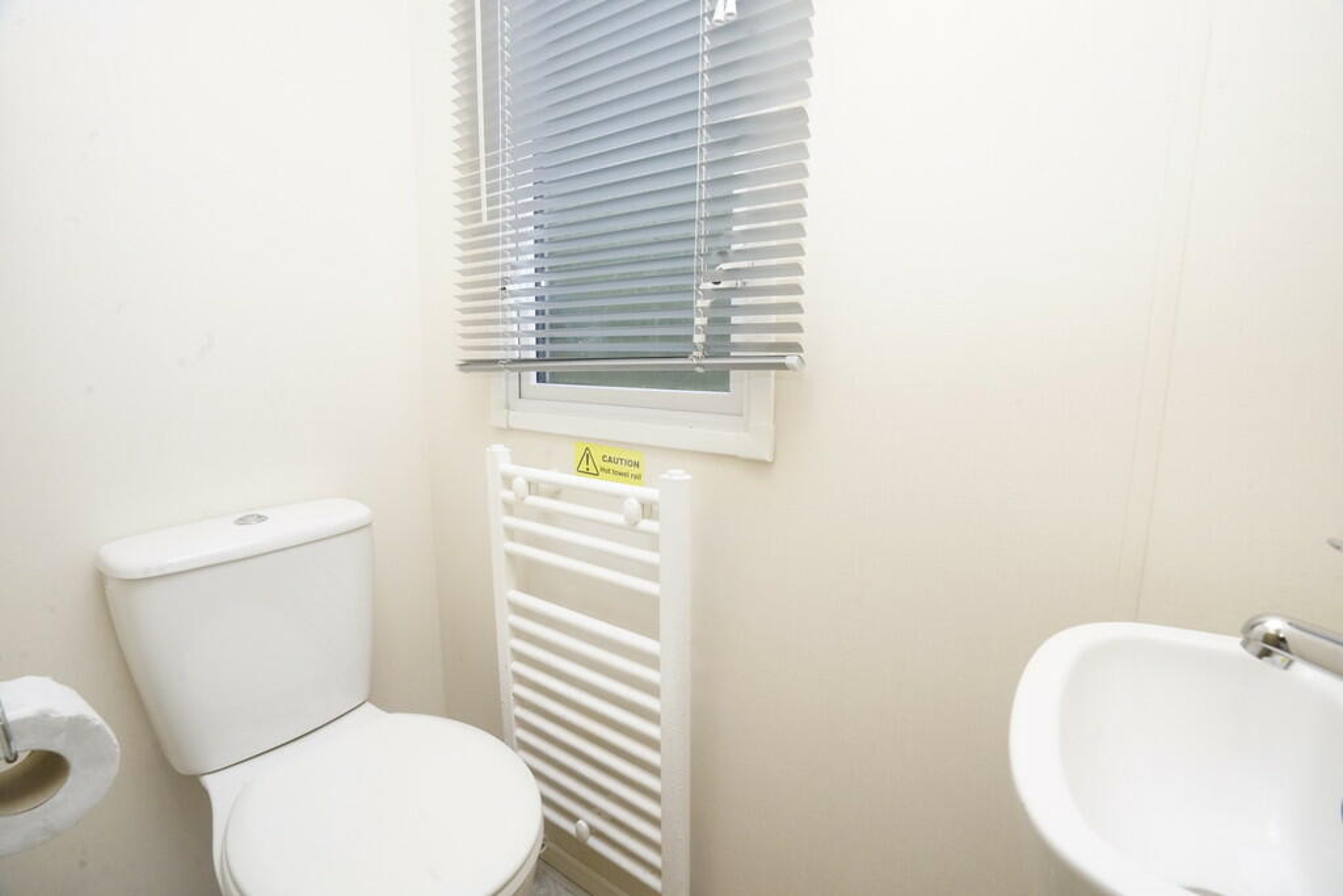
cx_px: 672
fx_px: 597
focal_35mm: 16
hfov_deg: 96.7
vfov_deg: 73.8
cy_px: 448
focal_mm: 16
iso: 1600
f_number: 13
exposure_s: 1/60
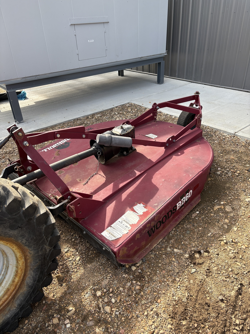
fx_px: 250
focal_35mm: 26
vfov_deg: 67.3
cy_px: 167
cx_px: 125
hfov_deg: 53.1
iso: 50
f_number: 1.6
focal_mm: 5.96
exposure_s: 1/475
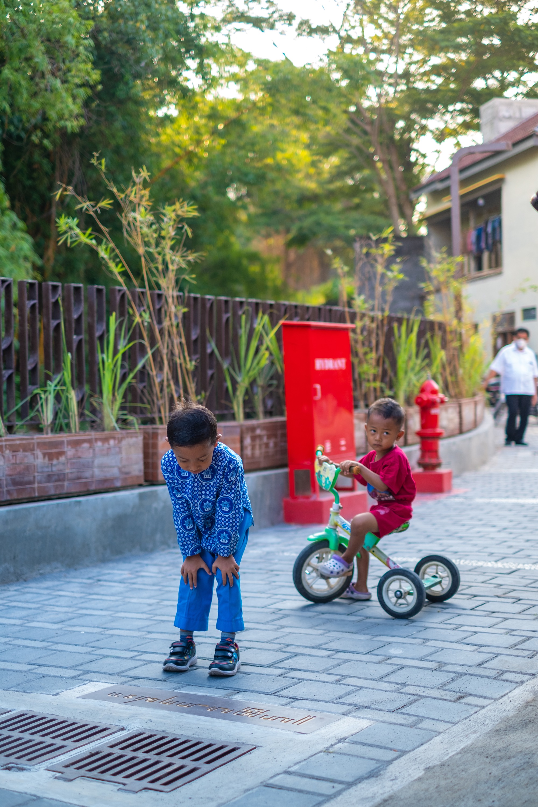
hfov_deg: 25.5
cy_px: 404
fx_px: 1188
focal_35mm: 53
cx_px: 269
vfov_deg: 37.5
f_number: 1.4
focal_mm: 35
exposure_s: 1/500
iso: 100
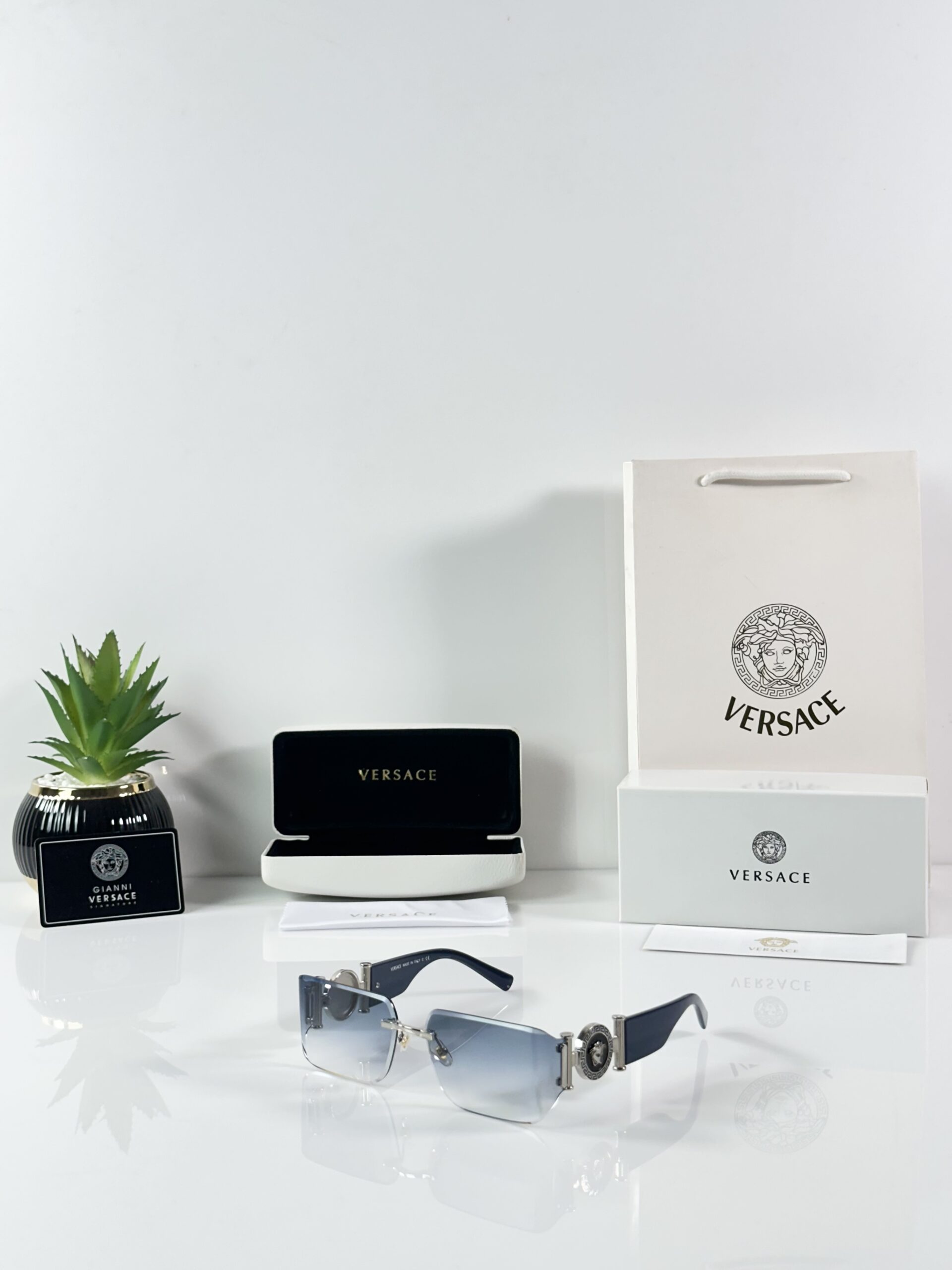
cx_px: 476
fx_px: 1760
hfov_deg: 30.3
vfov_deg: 39.7
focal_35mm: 48
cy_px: 635
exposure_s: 1/100
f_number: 1.78
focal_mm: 6.86
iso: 64
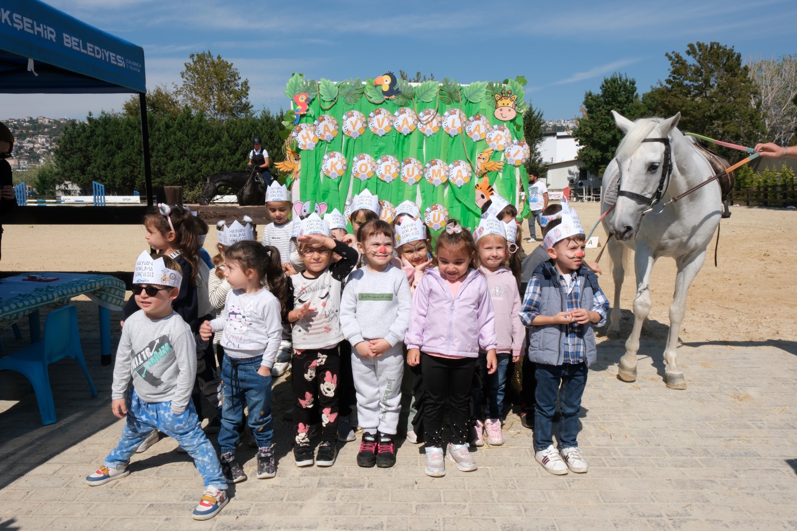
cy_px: 266
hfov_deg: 69.4
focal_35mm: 26
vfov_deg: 49.6
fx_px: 576
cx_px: 398
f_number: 18
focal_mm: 17.1
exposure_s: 1/160
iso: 250
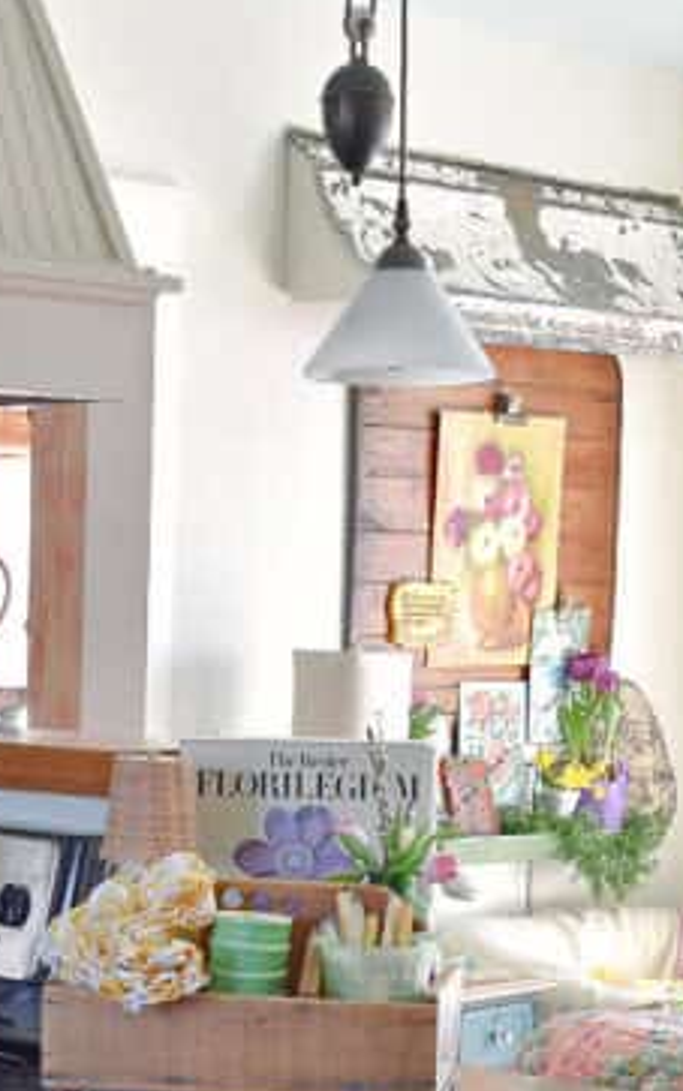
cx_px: 68
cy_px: 932
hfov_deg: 13.6
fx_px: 2828
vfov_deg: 21.5
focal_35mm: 95
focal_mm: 22
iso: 400
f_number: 4.5
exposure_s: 1/80
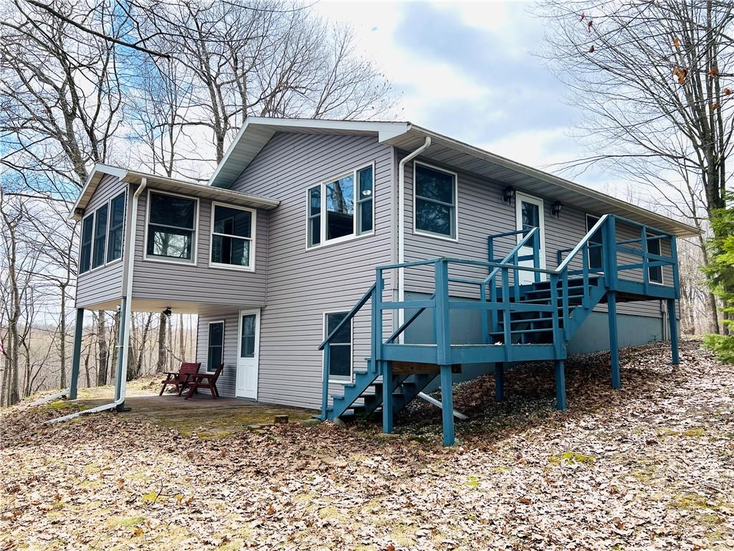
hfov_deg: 67.3
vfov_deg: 53.1
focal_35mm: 26
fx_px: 551
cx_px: 367
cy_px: 276
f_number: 1.5
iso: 50
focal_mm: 5.7
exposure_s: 1/2695
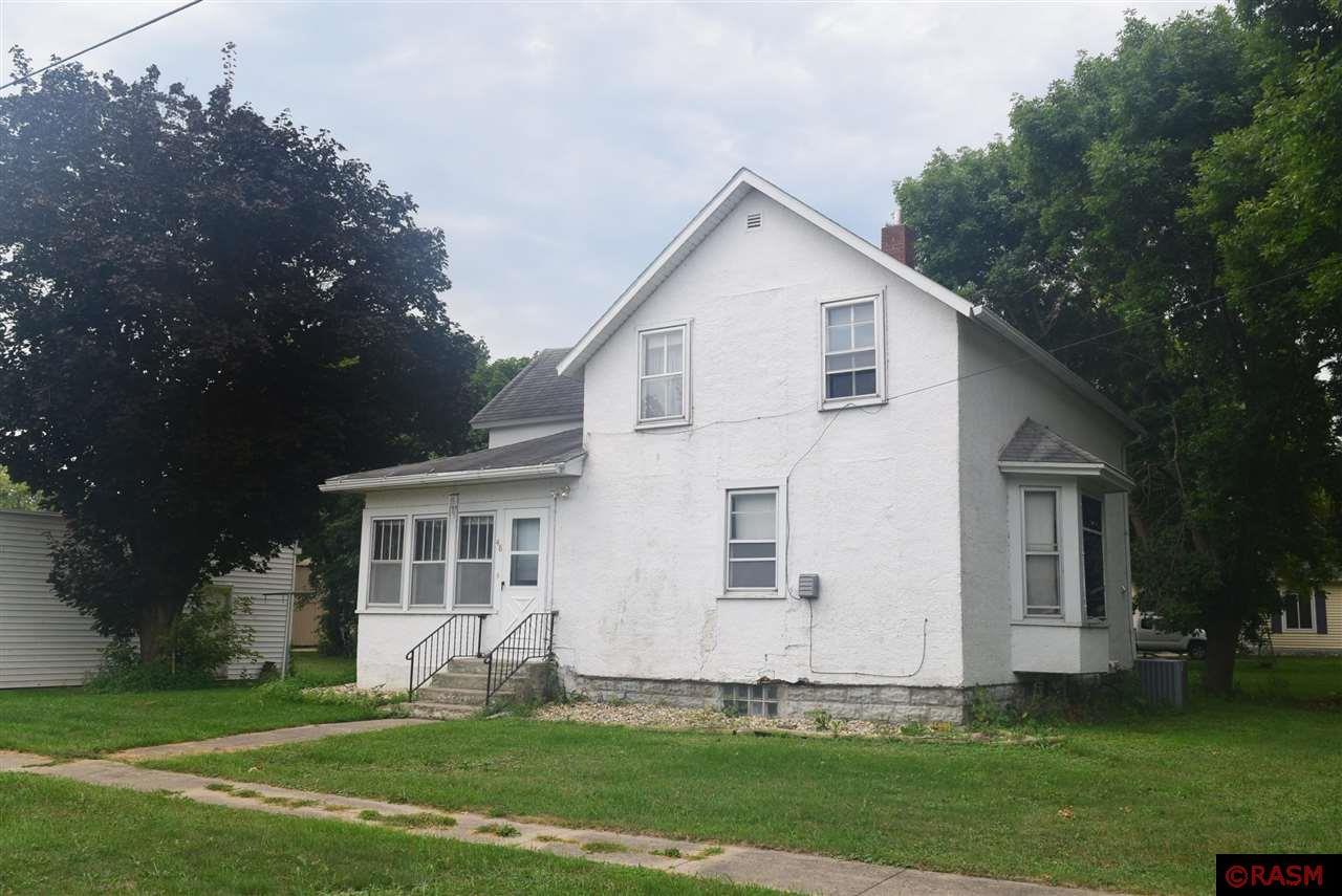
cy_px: 448
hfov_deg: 57.2
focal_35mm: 33
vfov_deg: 40.0
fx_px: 1231
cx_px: 671
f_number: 9
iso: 400
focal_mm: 22
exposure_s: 1/100
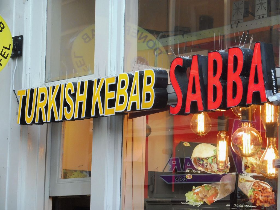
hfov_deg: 10.6
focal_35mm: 187
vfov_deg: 7.9
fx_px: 1513
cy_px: 105
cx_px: 140
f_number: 6.3
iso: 400
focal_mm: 33.3
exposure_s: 1/100
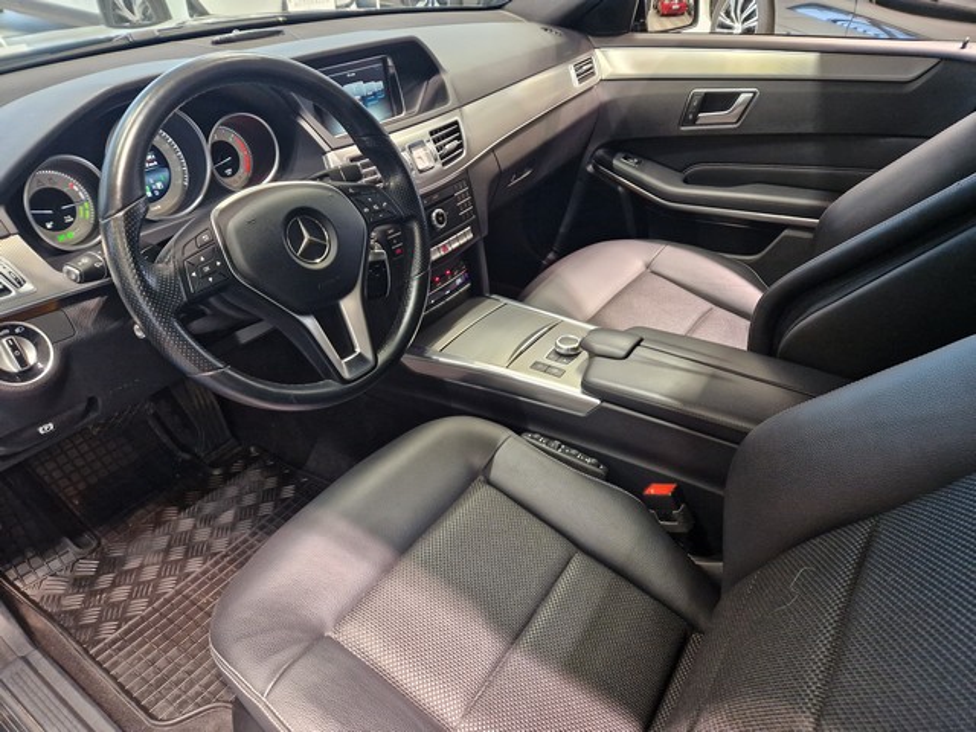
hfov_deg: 73.9
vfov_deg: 58.9
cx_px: 488
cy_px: 366
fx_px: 648
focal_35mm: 23
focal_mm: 5.4
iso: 500
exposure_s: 1/100
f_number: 1.8
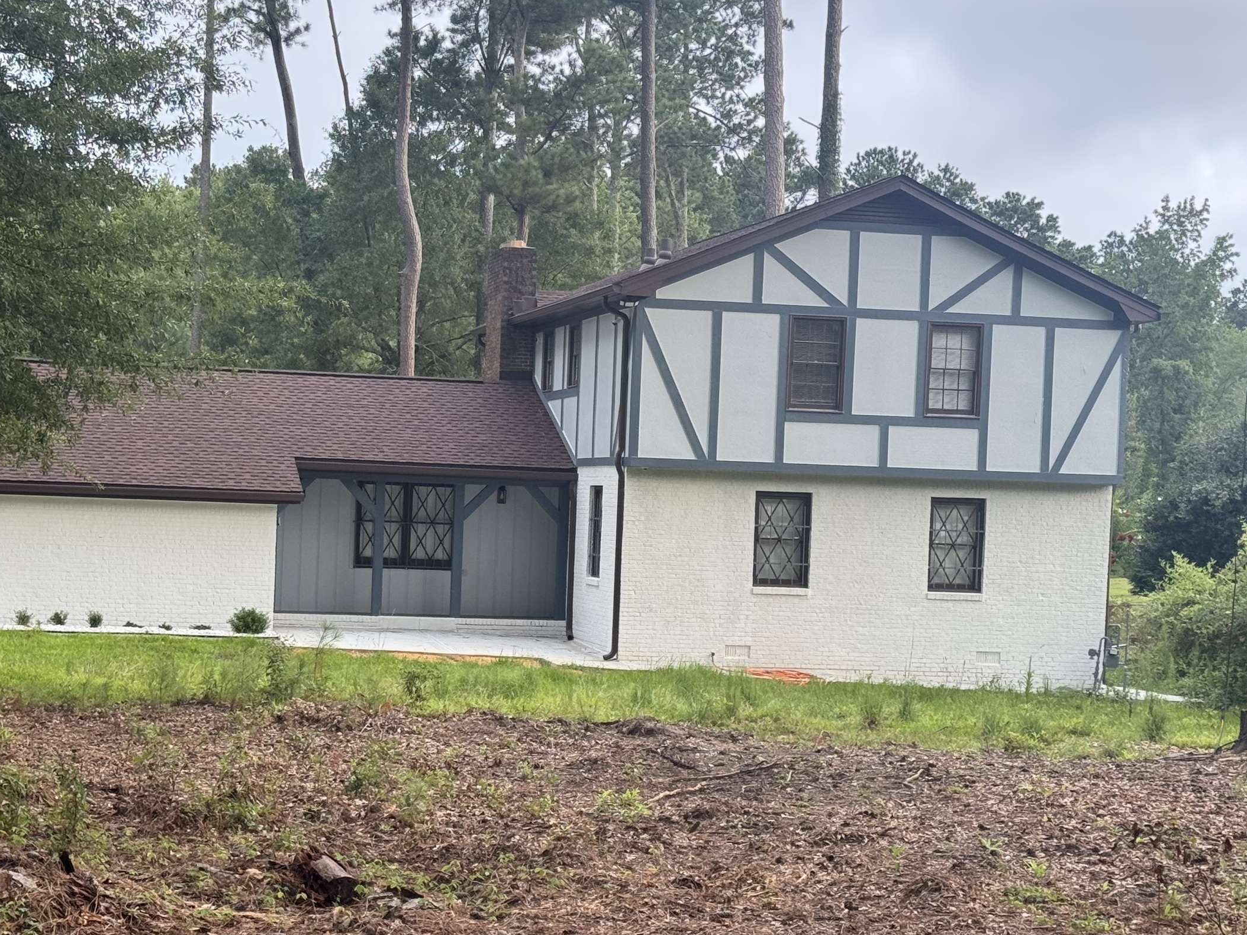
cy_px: 566
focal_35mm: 70
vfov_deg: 21.0
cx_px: 526
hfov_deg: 27.7
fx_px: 2522
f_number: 1.78
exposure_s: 1/121
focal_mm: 6.76
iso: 64
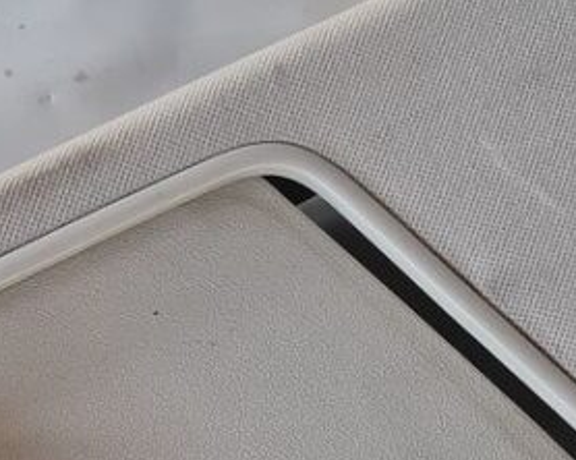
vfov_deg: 11.7
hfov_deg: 14.8
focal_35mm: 128
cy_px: 620
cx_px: -21
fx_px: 2181
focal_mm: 5.4
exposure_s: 1/100
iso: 200
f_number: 1.8
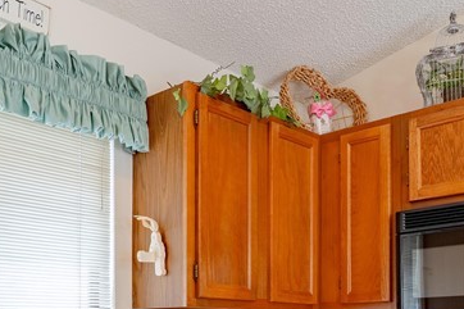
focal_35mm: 48
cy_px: 329
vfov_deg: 26.2
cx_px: 250
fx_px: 618
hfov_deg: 41.1
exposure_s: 1/100
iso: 200
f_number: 7.1
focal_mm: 16
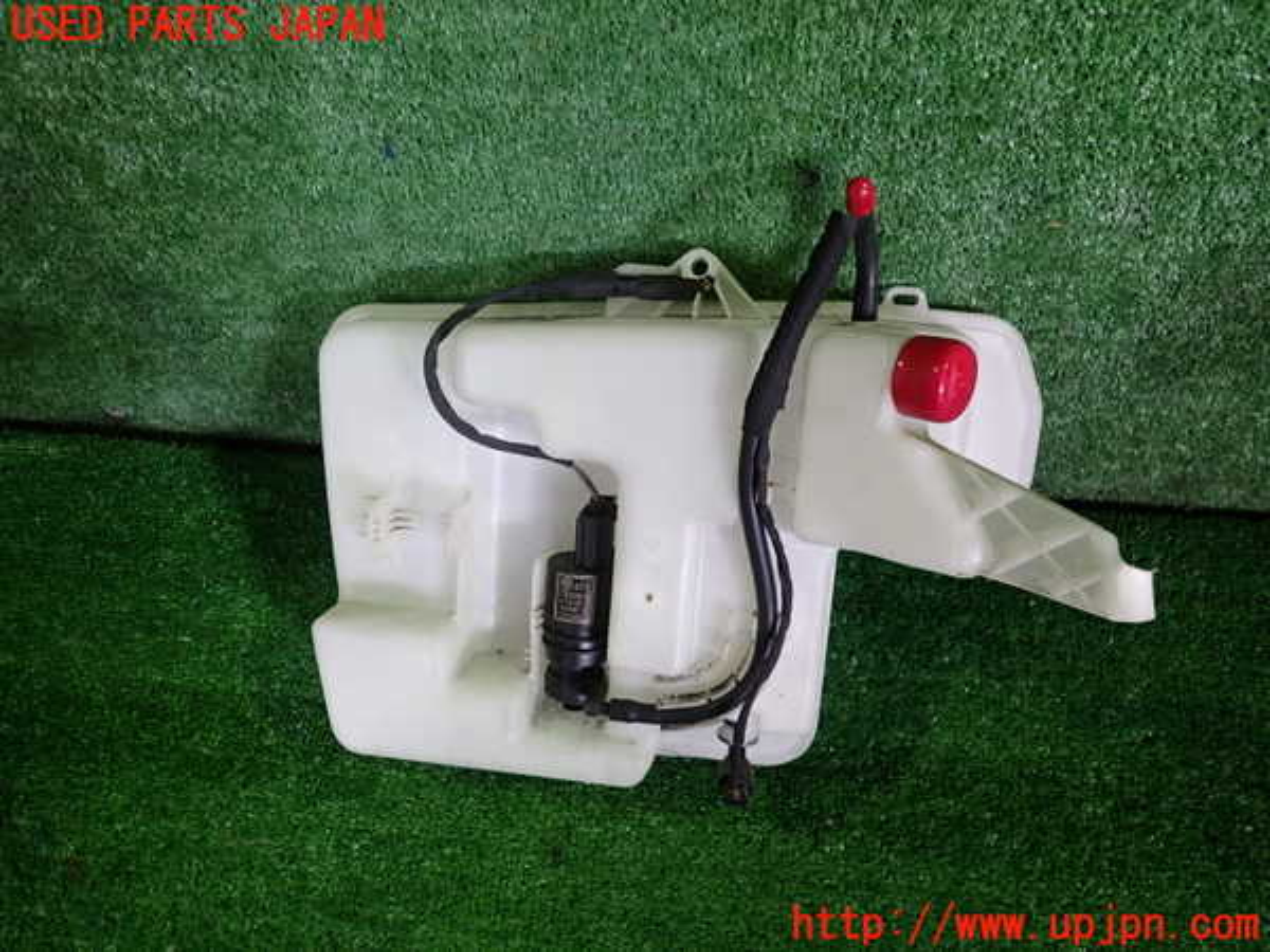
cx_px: 635
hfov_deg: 69.4
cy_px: 476
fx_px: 917
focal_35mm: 25
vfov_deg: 54.9
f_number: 2
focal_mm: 4.5
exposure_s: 1/30
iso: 320
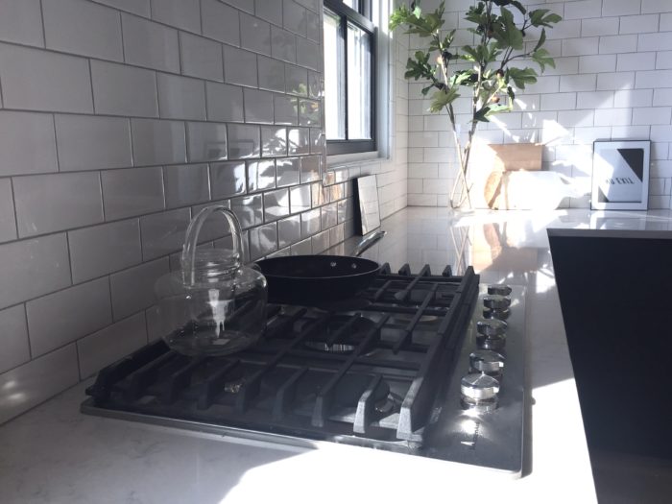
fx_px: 563
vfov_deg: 48.2
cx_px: 336
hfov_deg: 61.7
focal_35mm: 29
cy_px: 252
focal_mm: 4.15
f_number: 2.2
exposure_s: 1/359
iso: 32
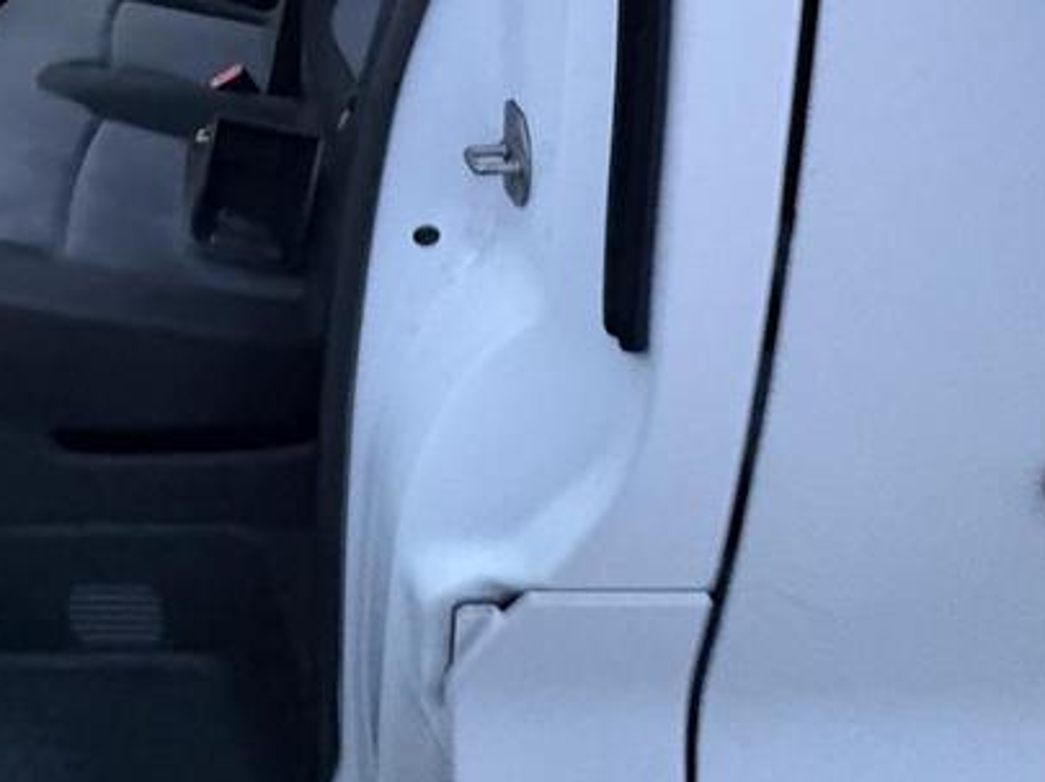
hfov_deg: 52.9
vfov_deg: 38.8
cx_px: 152
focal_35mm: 31
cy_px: -41
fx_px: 935
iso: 1000
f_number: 2.2
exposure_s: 1/33
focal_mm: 2.22
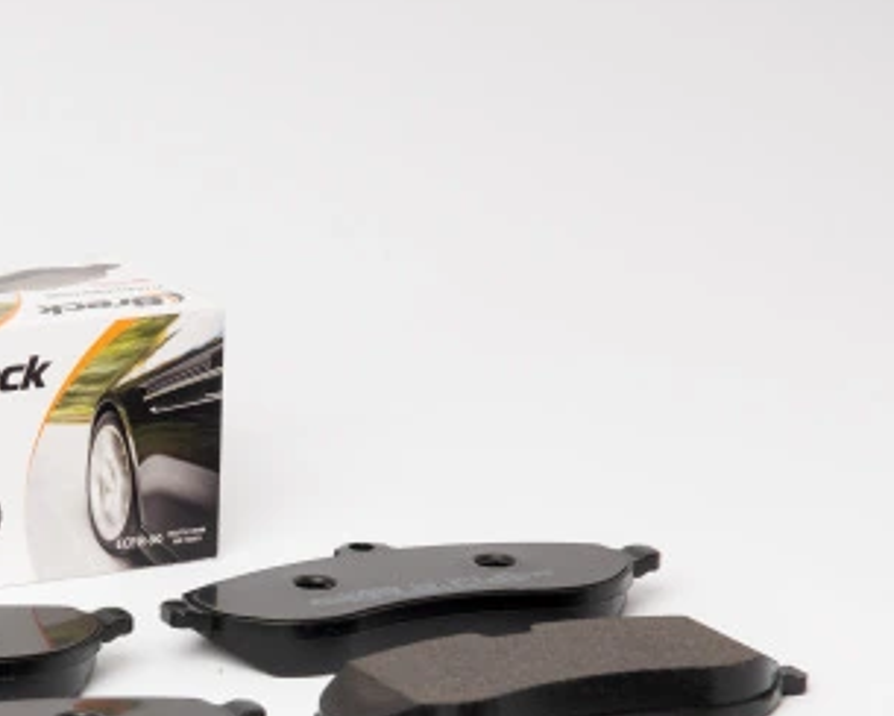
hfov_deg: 11.6
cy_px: 566
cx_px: 191
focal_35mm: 166
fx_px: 4392
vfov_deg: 9.3
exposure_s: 1/200
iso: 100
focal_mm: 60
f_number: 13
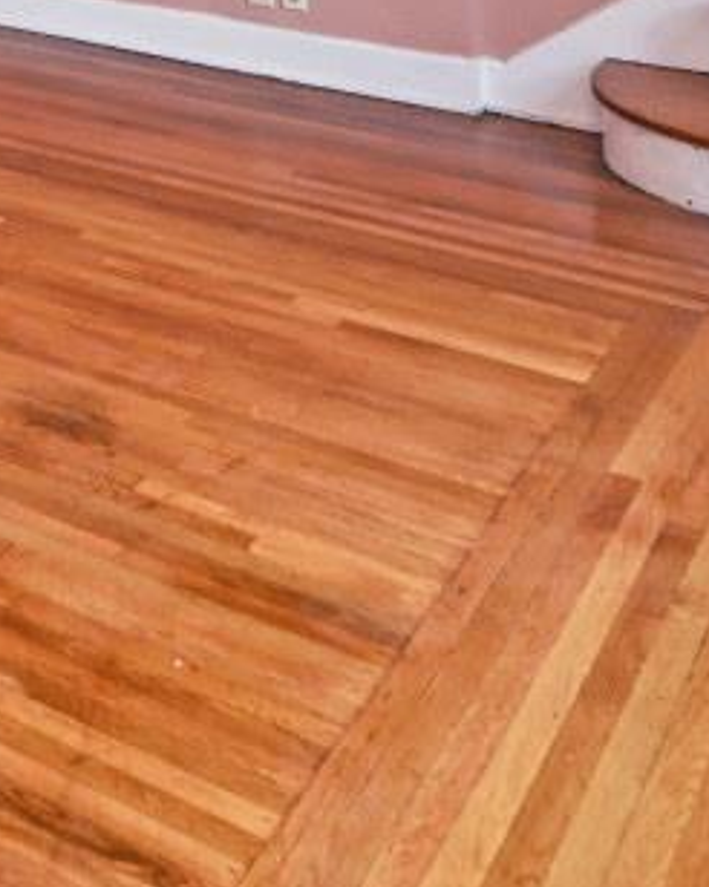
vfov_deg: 23.9
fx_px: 1680
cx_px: -375
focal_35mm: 64
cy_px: -418
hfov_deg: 20.2
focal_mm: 14
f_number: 4
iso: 250
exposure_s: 1/60
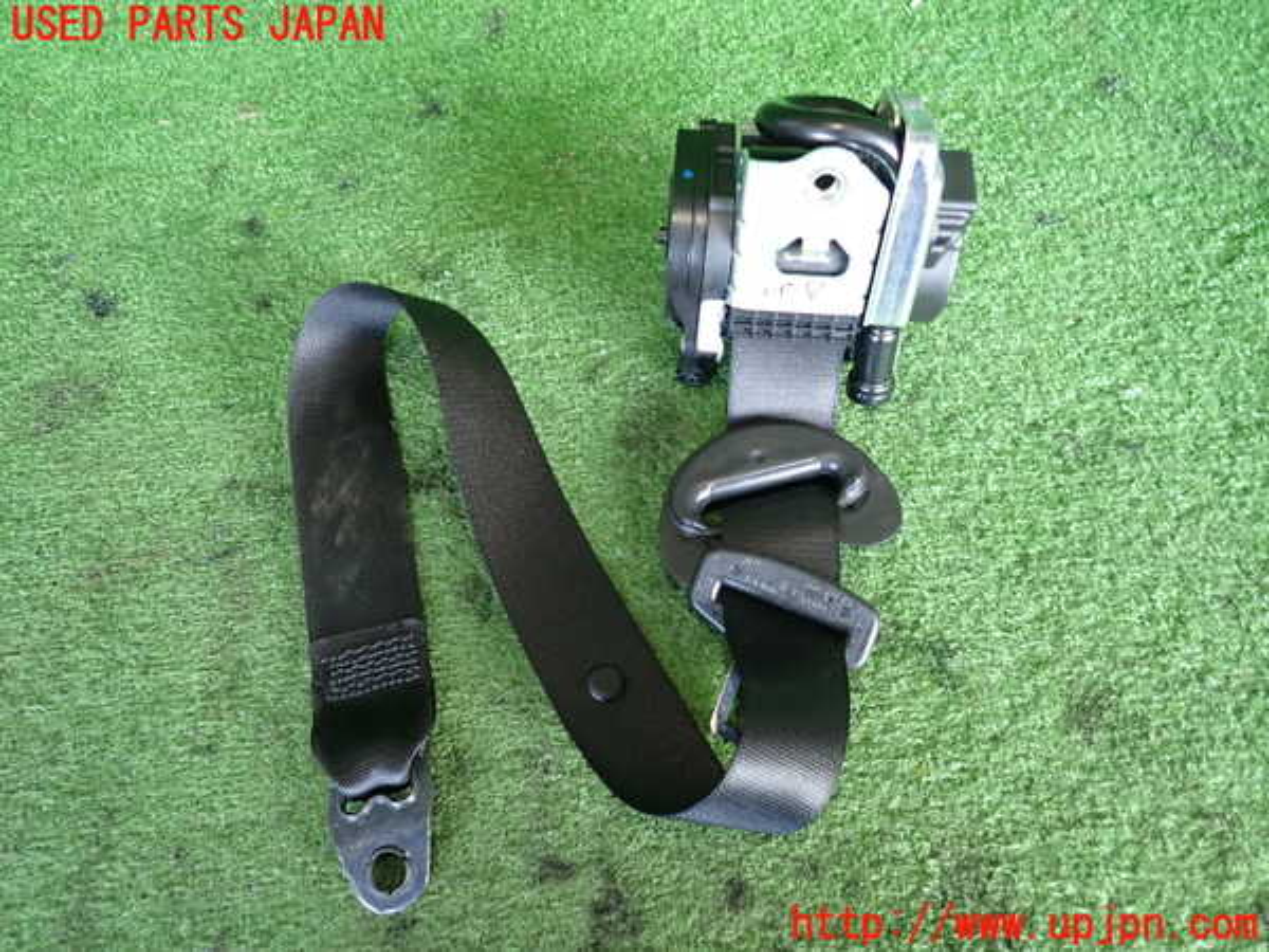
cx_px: 634
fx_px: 916
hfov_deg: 69.4
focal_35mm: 25
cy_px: 476
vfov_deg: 54.9
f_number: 2
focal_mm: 4.5
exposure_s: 1/30
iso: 200
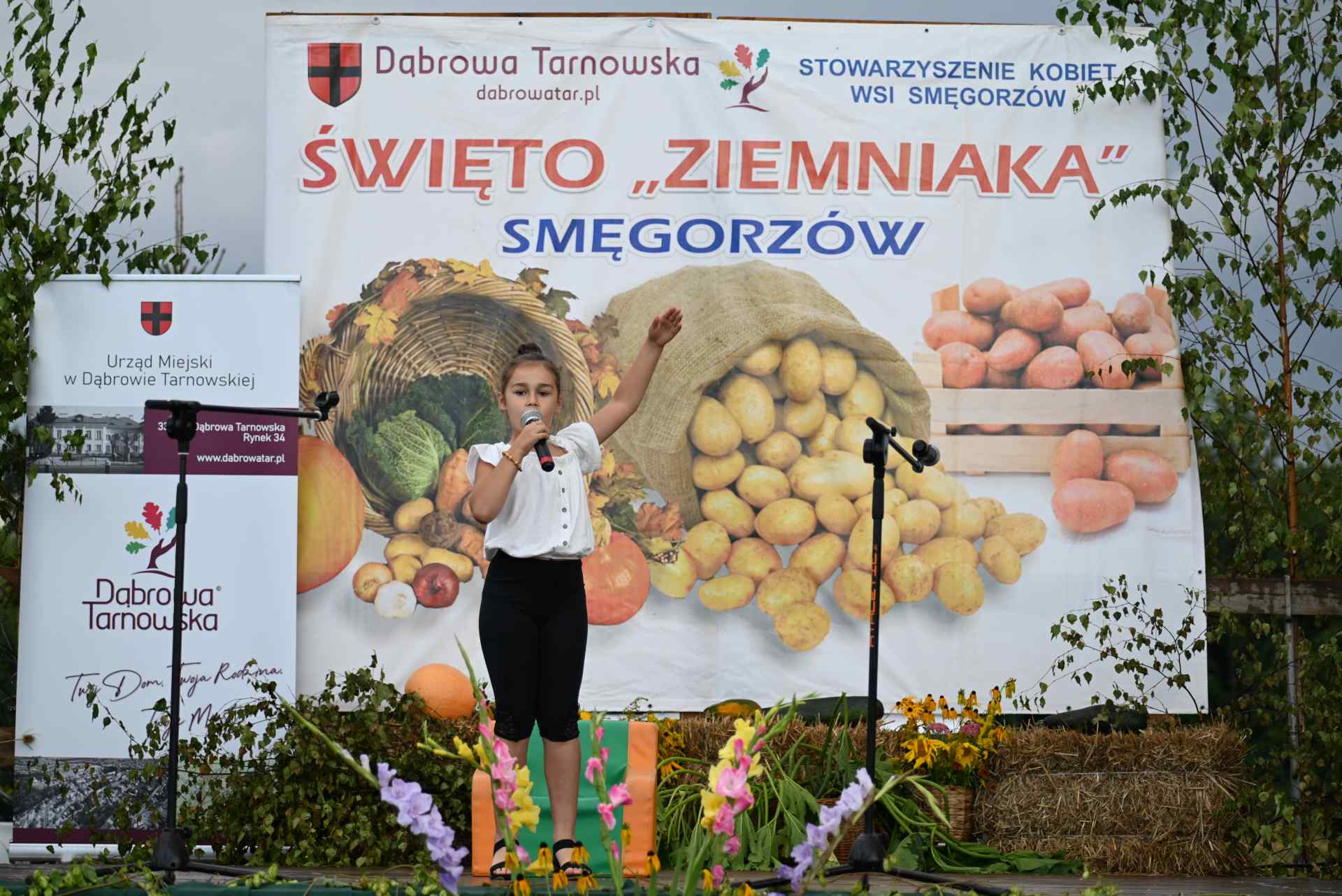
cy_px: 448
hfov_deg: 18.3
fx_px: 4177
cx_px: 671
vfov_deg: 12.2
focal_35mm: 112
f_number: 5.6
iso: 200
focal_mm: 112
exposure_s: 1/250
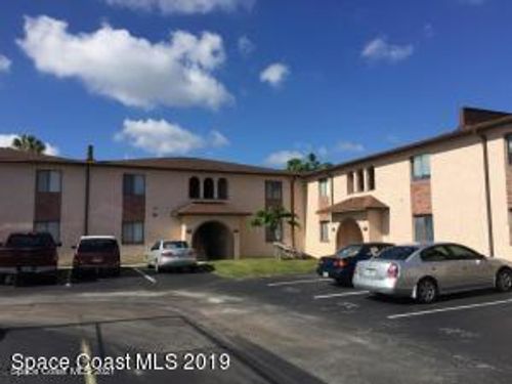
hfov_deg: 61.7
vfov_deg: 48.2
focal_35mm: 29
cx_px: 256
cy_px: 192
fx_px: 429
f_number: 2.2
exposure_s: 1/3597
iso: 32
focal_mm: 4.15
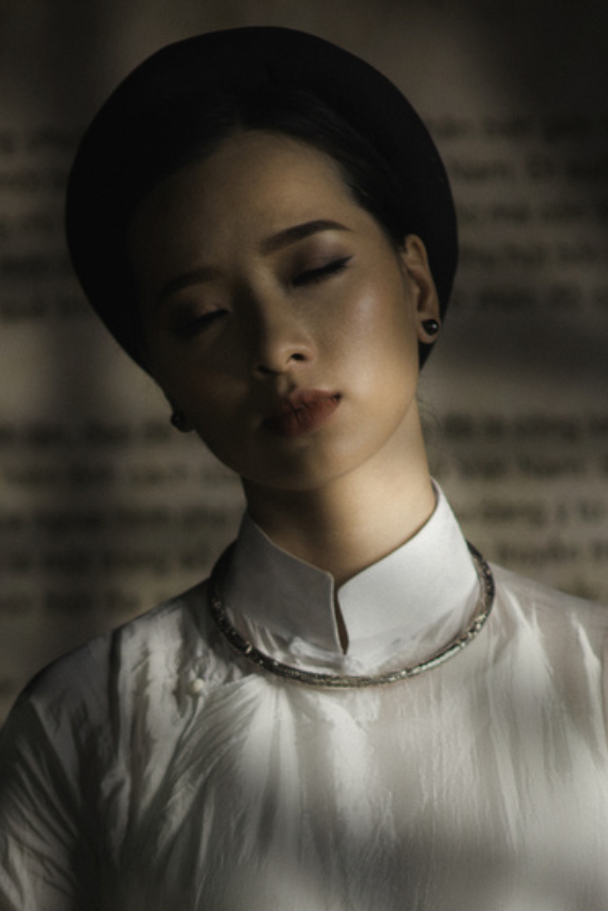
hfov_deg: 9.0
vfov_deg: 13.4
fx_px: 3848
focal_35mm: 152
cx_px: 178
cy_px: 769
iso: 100
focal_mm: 85
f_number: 2.2
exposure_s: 1/500
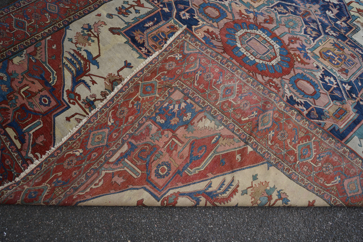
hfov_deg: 63.7
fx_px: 292
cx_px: 182
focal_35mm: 29
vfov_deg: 45.0
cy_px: 121
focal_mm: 29
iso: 160
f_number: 6.3
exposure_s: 1/60
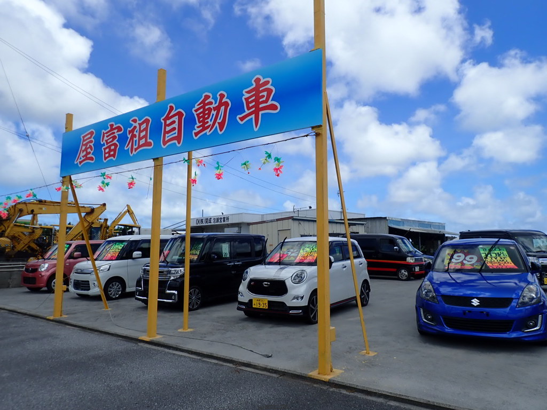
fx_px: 395
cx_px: 274
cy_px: 205
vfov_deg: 54.9
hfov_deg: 69.4
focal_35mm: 25
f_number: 8
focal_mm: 4.5
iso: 100
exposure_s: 1/250
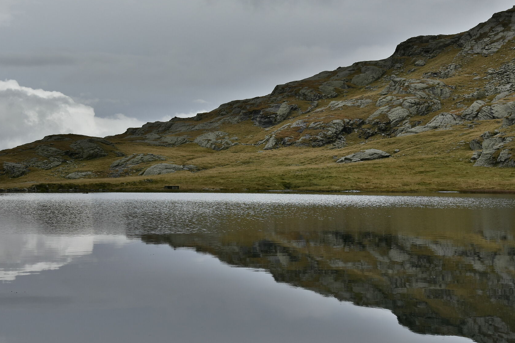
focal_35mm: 64
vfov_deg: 21.2
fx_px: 915
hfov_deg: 31.4
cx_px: 216
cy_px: 132
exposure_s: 1/4000
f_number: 2.8
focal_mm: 30
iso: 100
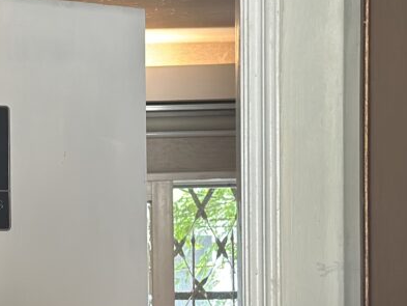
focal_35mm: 125
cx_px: -53
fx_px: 1470
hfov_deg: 15.3
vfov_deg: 11.8
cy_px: 284
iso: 250
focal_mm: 6.86
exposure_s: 1/60
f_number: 1.78
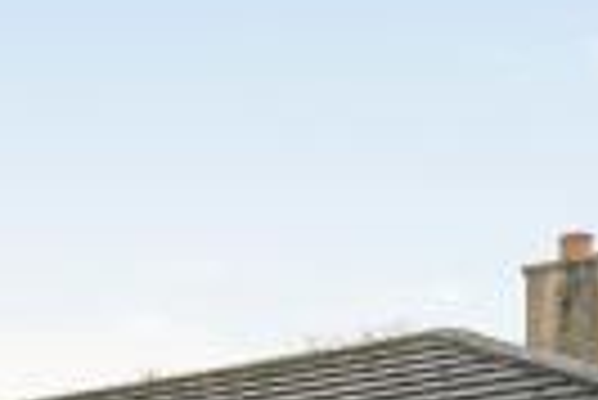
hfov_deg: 18.9
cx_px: 207
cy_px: 899
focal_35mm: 108
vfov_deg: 11.1
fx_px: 1796
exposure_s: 1/200
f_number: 9
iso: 100
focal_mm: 14
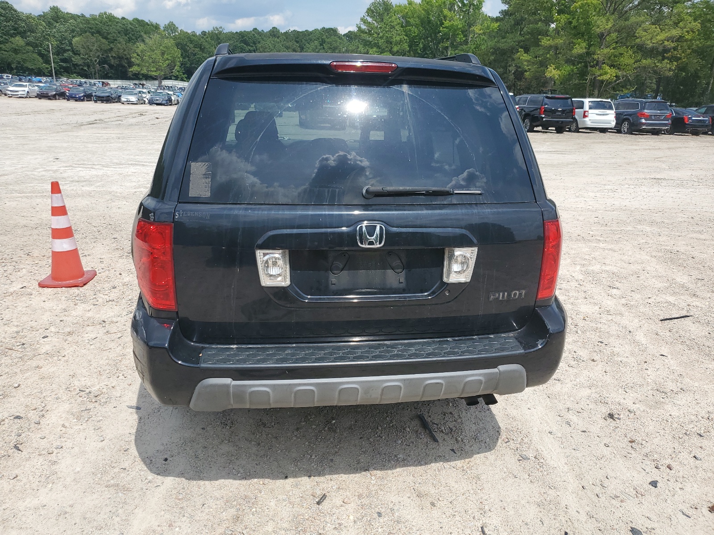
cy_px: 268
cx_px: 357
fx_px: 536
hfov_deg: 67.3
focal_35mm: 26
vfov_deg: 53.1
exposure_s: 1/5000
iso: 50
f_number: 1.5
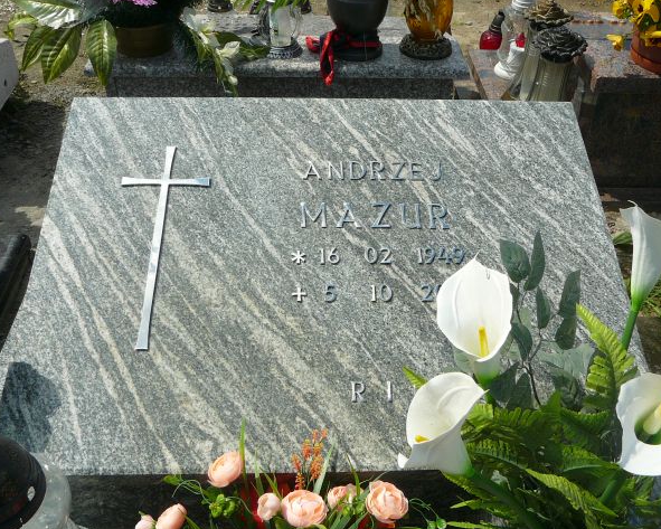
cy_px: 264
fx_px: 724
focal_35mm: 37
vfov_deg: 40.1
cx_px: 349
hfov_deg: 49.1
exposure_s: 1/500
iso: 80
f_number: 5
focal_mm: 5.2
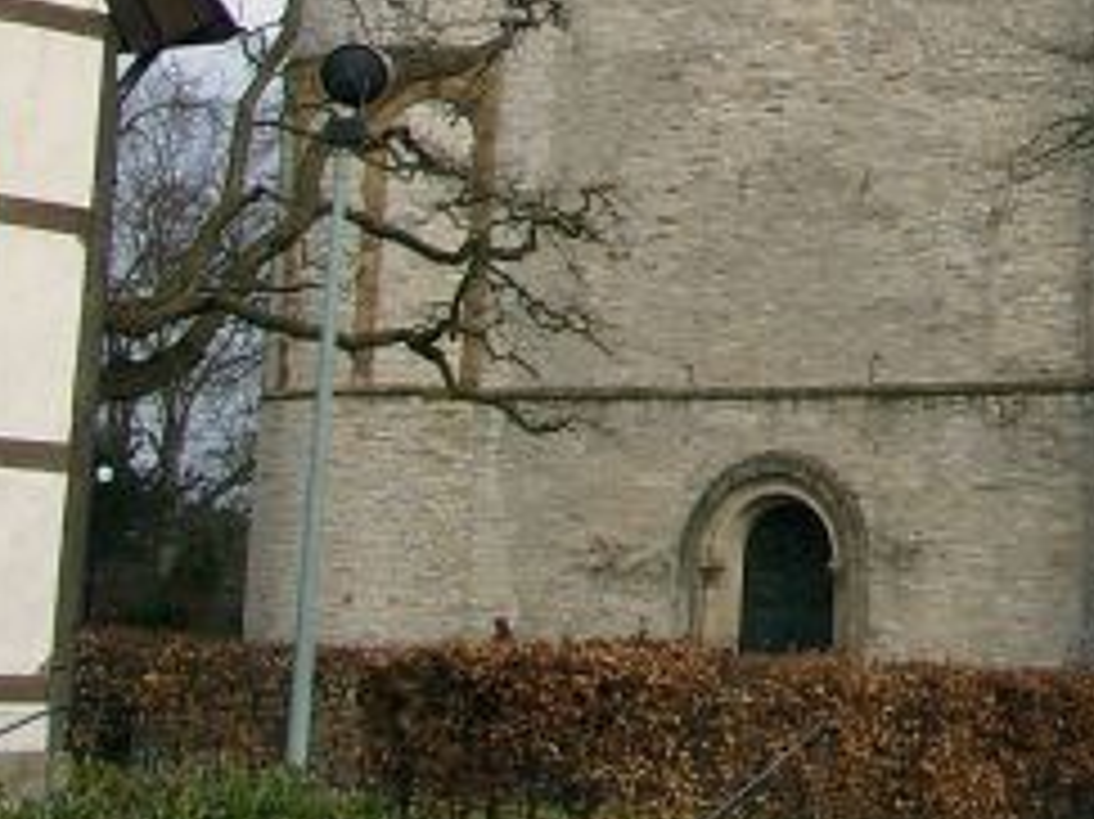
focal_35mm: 112
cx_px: 1486
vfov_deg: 12.5
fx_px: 3538
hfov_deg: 16.5
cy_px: -423
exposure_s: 1/598
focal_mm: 7.13
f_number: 4
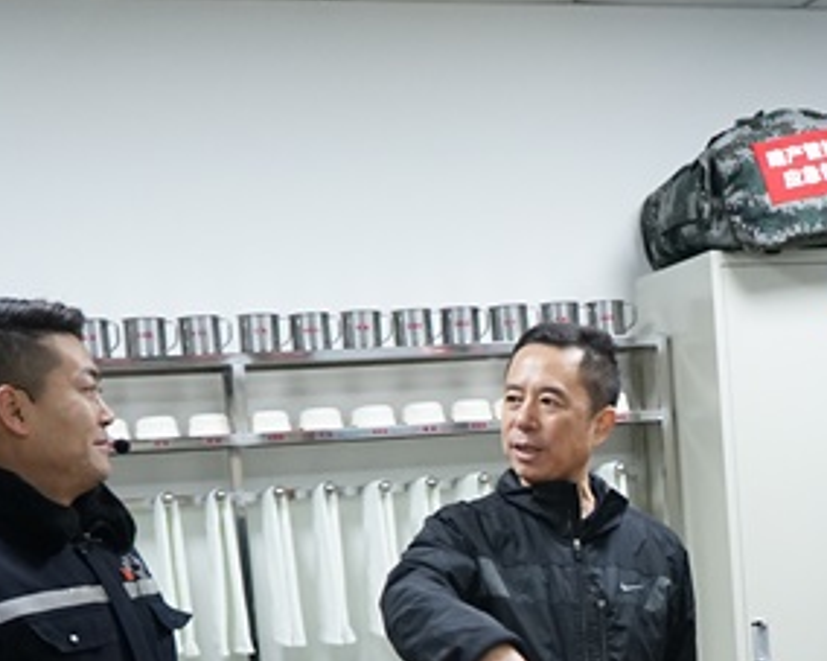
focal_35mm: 74
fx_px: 1811
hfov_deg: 25.3
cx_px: 667
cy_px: 703
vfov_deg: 19.9
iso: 1600
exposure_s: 1/60
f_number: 3.5
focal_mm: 28
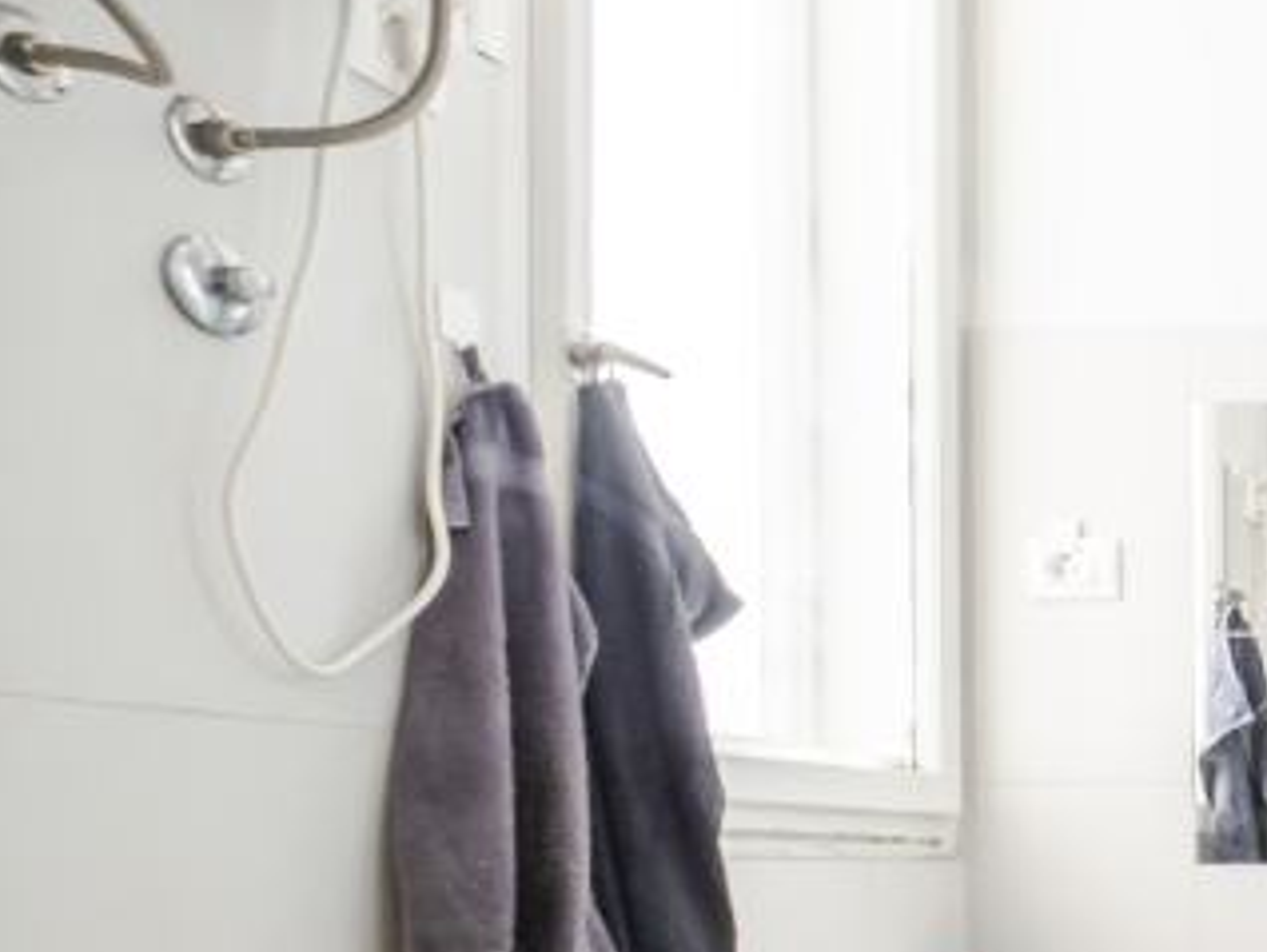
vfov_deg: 31.7
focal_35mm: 44
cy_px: 821
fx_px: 1612
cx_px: 1960
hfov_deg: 27.3
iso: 400
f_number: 4
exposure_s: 1/30
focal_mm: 7
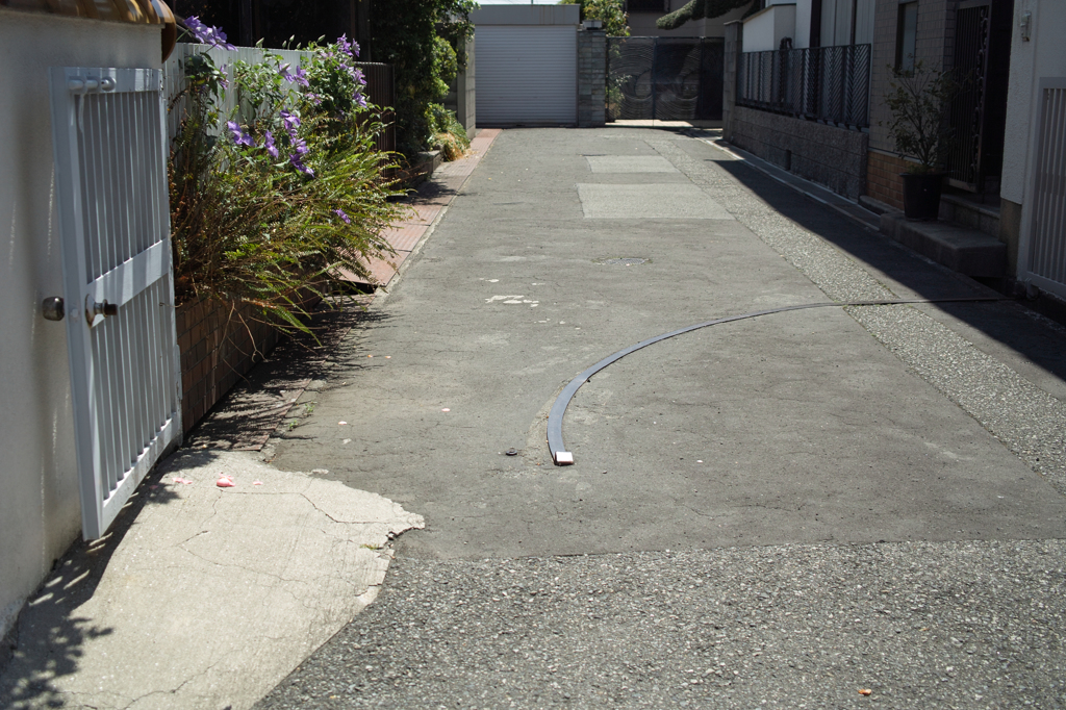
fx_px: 1214
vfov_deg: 32.6
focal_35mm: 41
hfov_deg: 47.4
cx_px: 533
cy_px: 355
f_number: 2.8
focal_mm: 24.2
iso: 100
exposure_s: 1/1250
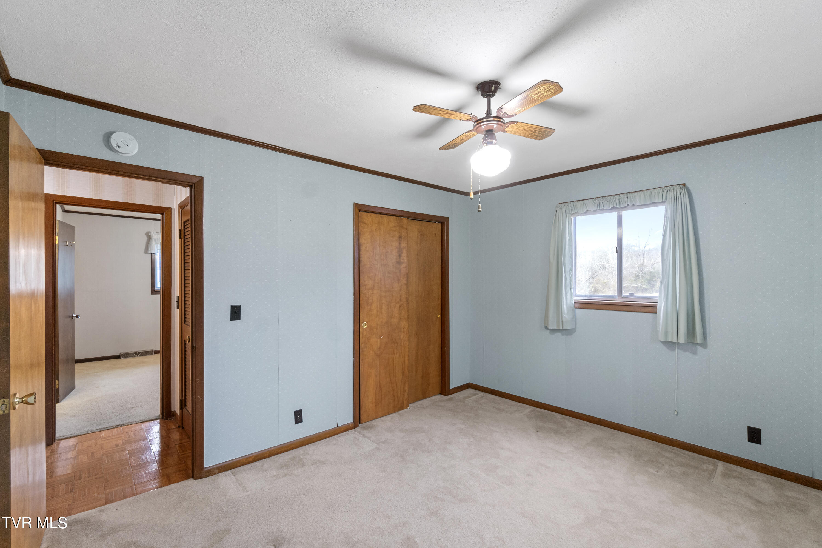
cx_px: 411
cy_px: 274
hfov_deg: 100.4
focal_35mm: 15
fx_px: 342
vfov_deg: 77.3
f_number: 9
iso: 320
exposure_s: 1/3
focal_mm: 10
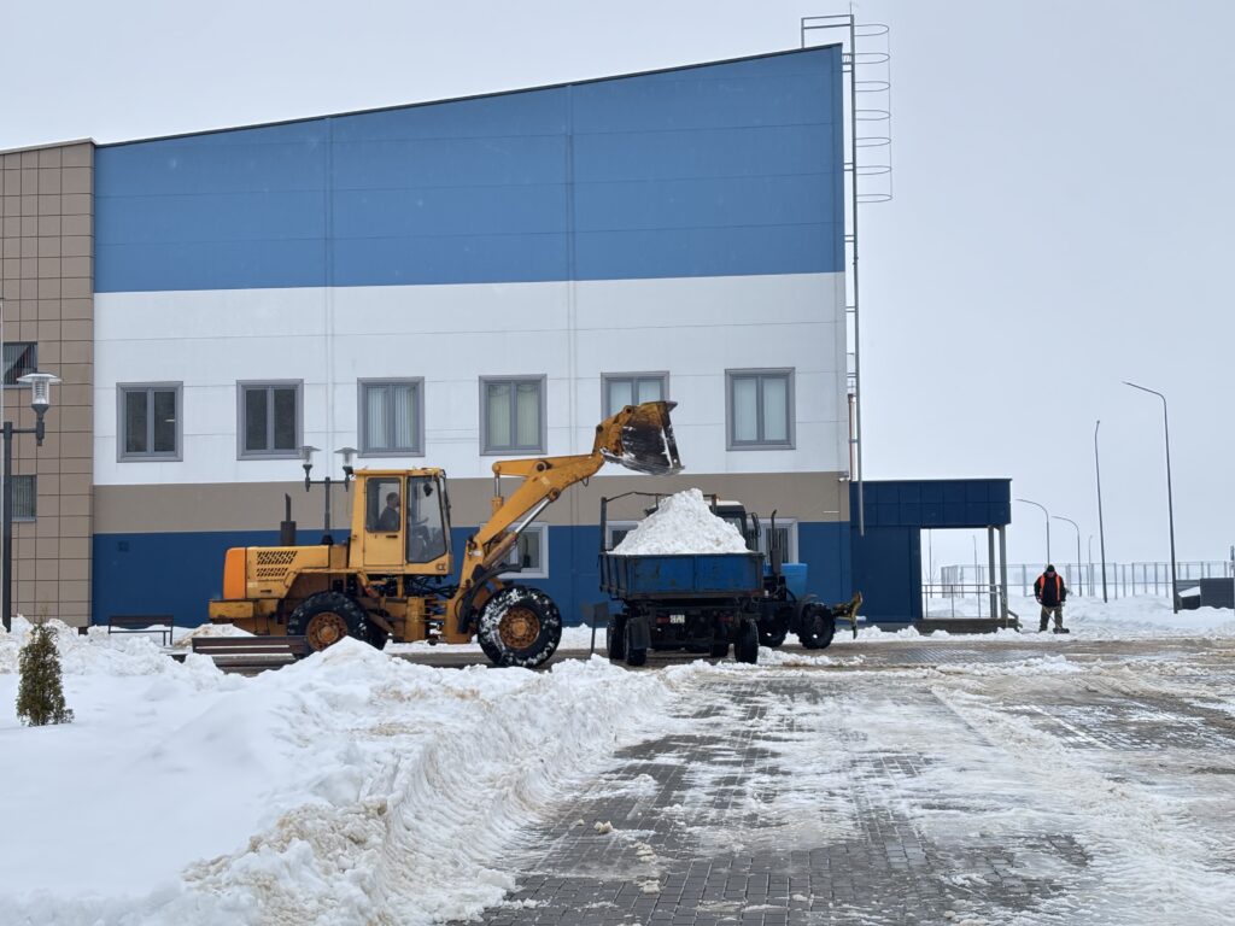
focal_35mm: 52
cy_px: 463
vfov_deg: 28.0
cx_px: 618
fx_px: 1855
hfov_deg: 36.8
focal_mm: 5.96
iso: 32
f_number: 1.6
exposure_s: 1/368
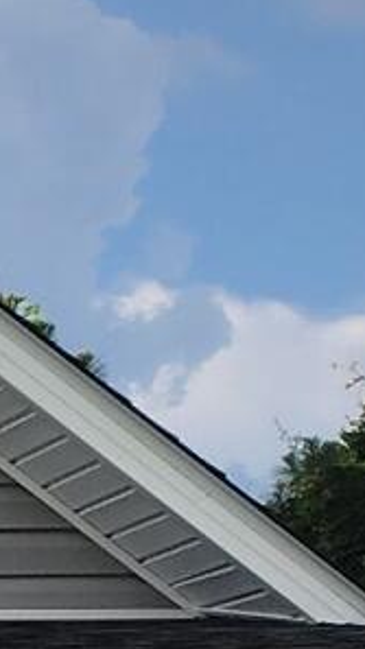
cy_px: 1436
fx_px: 4354
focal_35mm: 253
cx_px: -2234
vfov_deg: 8.0
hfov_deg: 3.7
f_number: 1.8
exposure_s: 1/730
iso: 12
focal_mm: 6.4
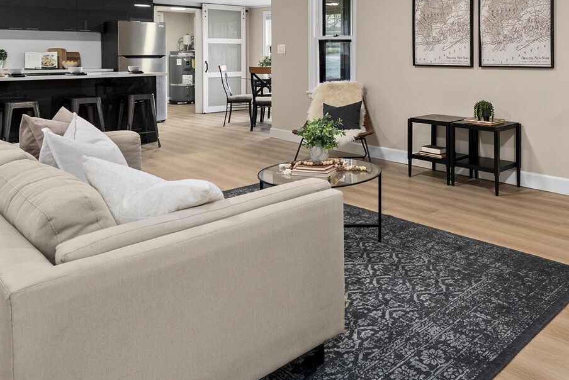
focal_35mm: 30
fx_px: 474
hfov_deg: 59.8
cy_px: 60
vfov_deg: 41.2
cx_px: 397
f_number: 7.1
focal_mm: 16
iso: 1000
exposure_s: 1/8
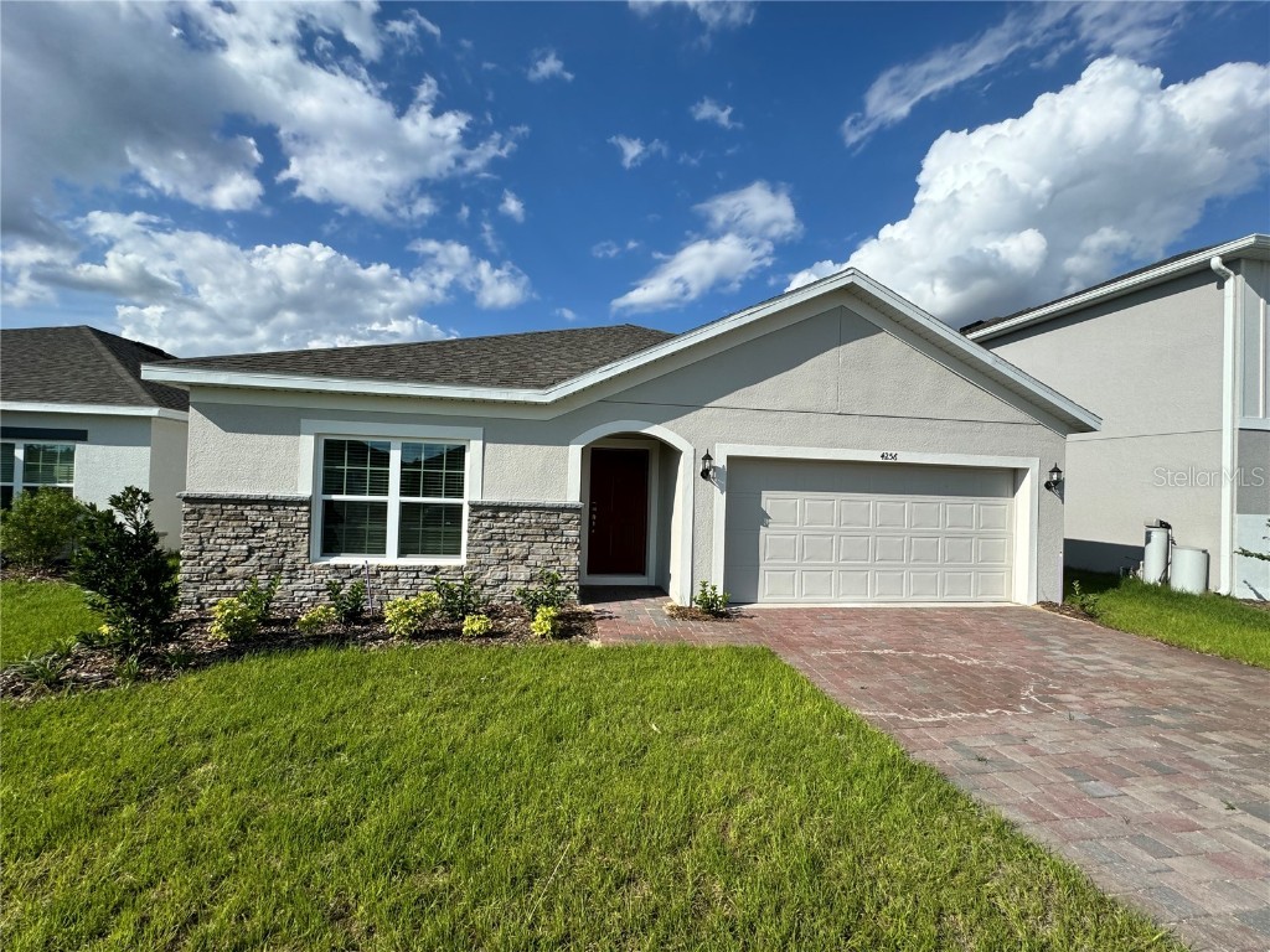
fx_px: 514
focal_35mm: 14
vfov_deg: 85.7
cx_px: 635
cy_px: 476
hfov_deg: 102.1
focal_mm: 2.22
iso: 50
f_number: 2.2
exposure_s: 1/2985
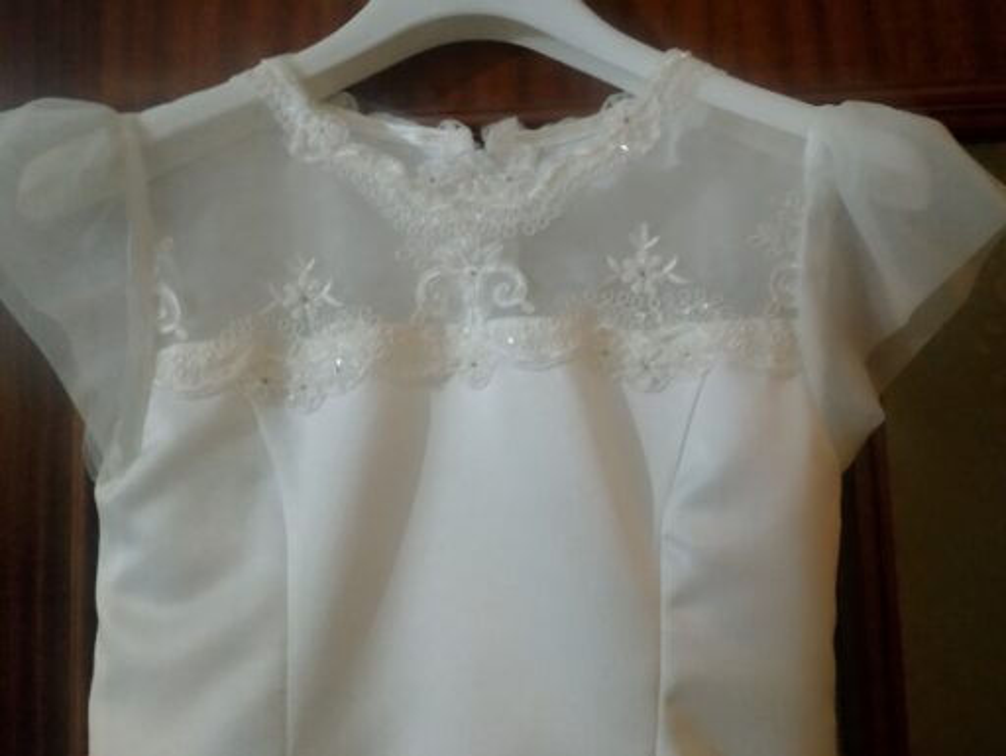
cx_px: 503
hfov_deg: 71.5
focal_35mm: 24
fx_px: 698
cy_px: 378
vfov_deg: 56.9
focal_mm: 3.94
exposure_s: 1/20
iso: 1600
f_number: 1.9
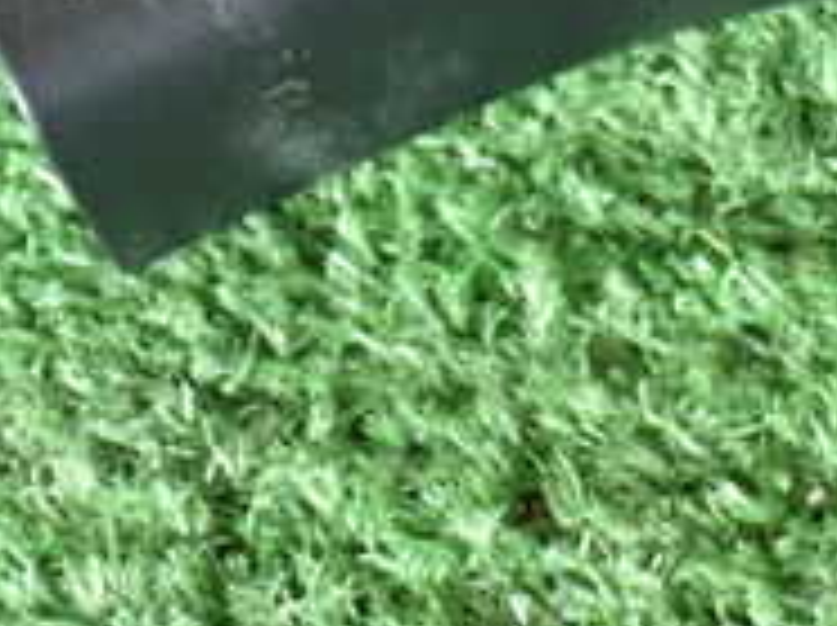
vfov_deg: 10.0
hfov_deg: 13.6
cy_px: -378
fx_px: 3429
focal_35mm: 142
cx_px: 909
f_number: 2.9
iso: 200
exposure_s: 1/40
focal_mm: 7.84
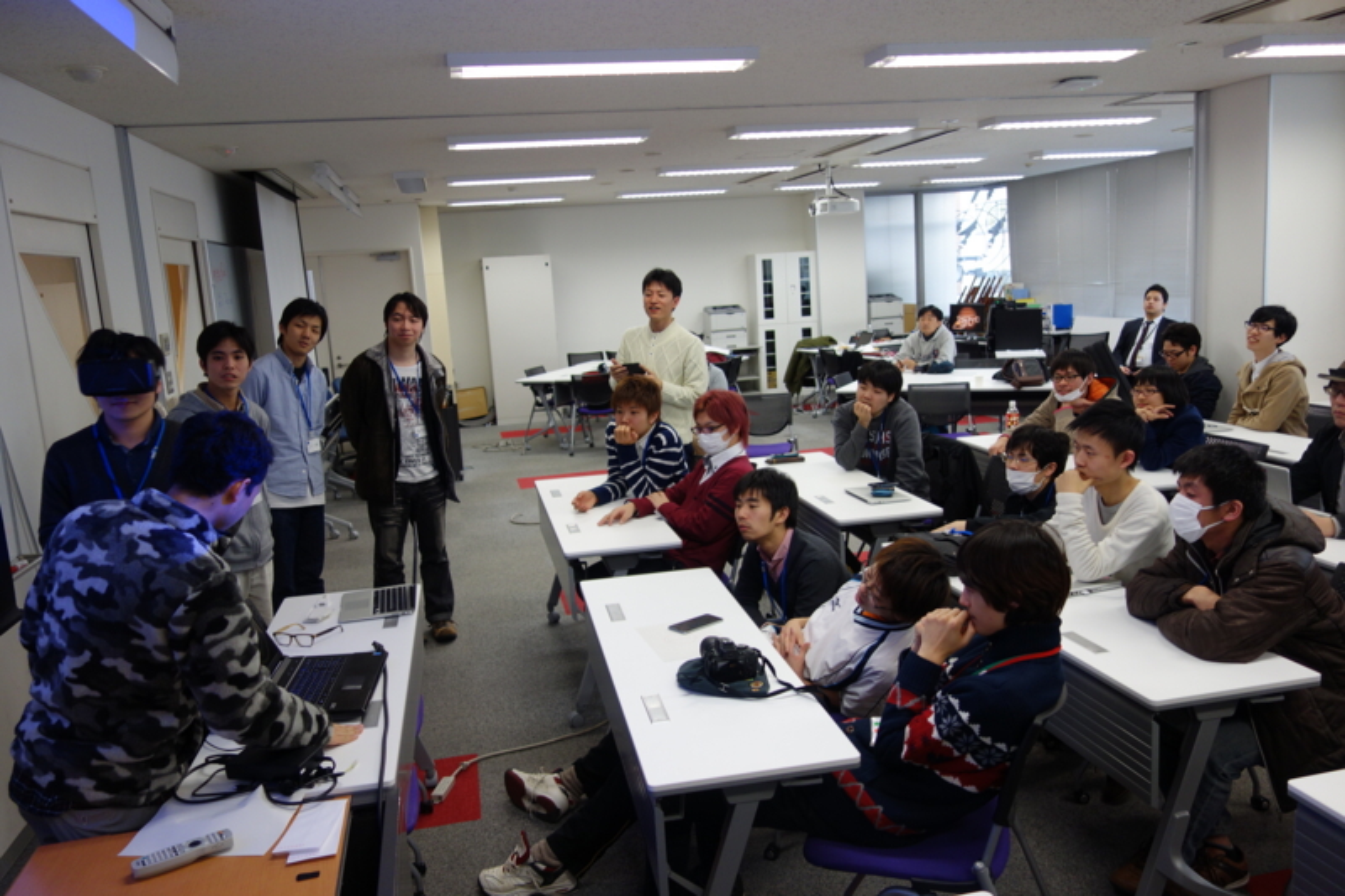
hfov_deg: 65.5
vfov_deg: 46.4
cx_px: 672
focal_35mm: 28
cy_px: 448
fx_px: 1046
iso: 125
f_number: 1.8
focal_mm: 10.4
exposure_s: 1/60
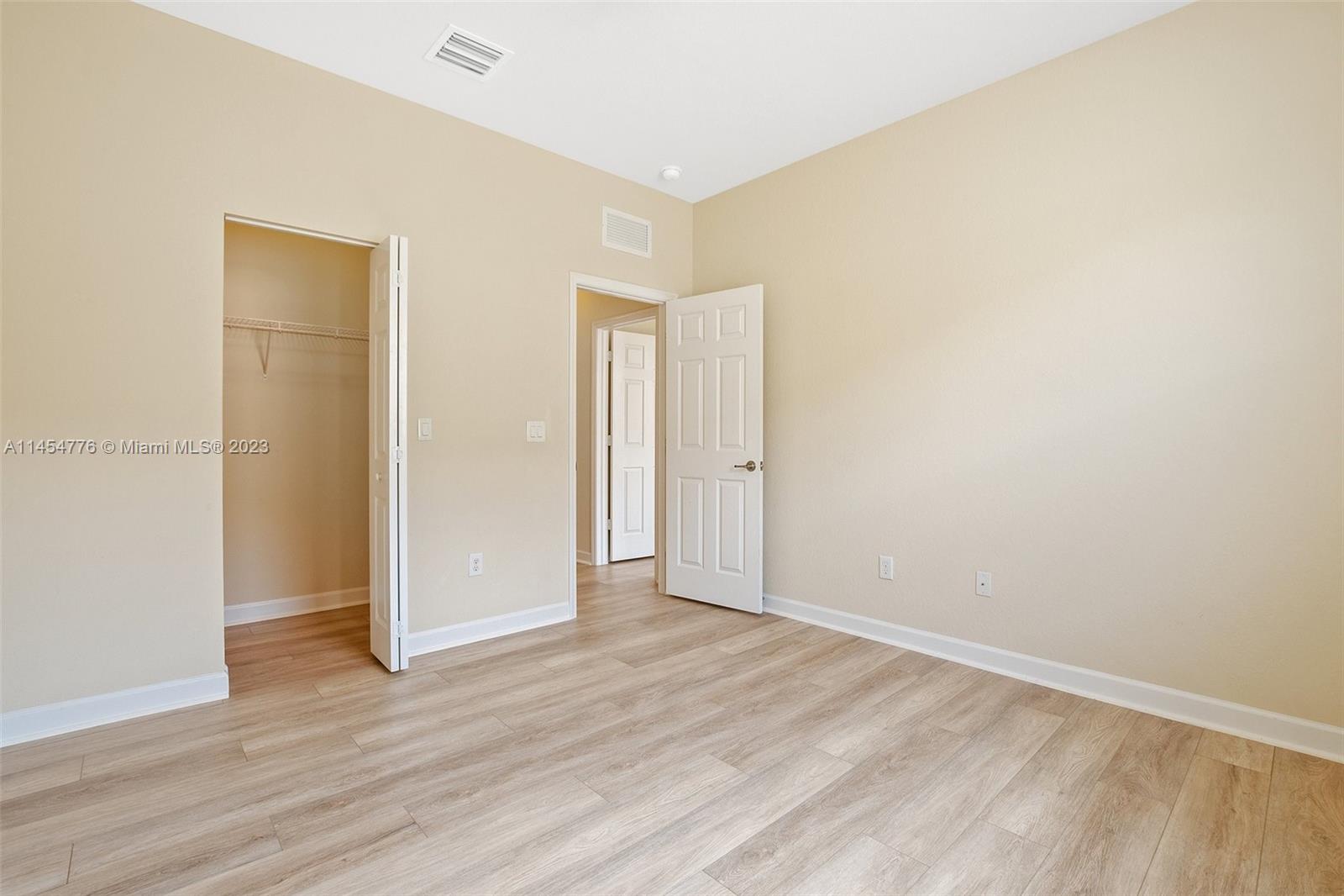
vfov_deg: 77.3
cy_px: 448
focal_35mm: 15
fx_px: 560
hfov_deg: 100.4
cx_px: 672
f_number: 8
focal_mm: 10
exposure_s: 1/4
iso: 200
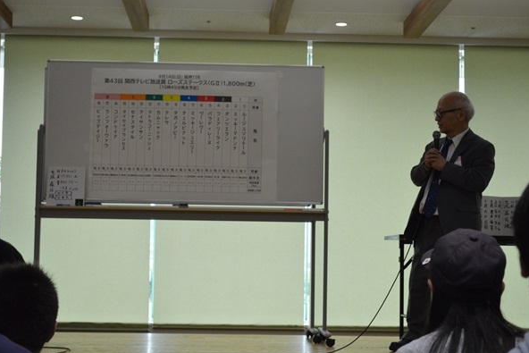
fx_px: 1029
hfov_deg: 28.8
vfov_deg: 19.5
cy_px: 178
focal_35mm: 70
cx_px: 265
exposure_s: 1/500
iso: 2000
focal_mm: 46
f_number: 5.3
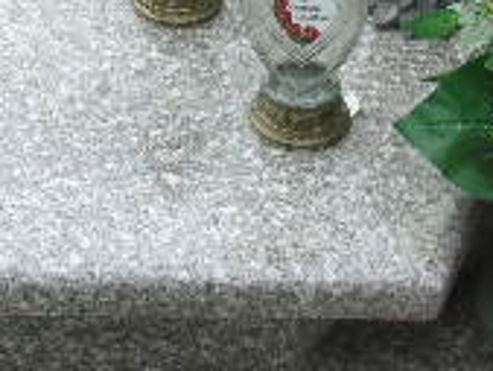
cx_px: 274
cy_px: -143
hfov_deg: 19.2
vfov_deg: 13.8
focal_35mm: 102
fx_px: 1454
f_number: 3
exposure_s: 1/200
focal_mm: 4.9
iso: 80
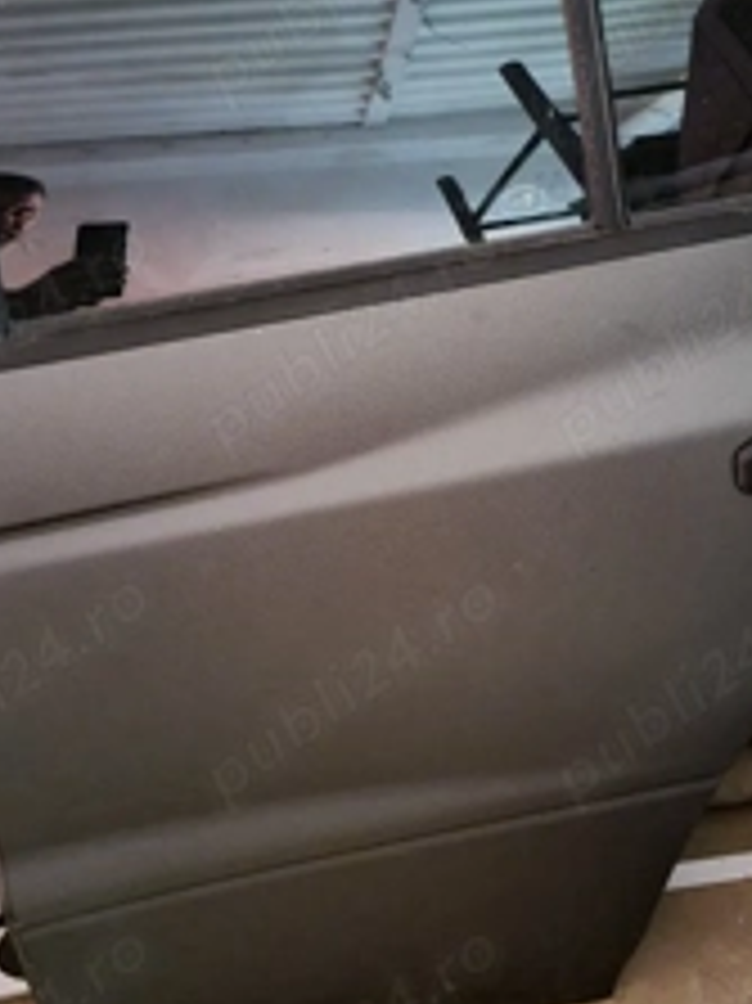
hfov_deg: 33.5
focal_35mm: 43
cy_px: 392
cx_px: 441
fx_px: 1247
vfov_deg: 43.6
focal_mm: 6.7
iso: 1250
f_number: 1.8
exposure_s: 1/13
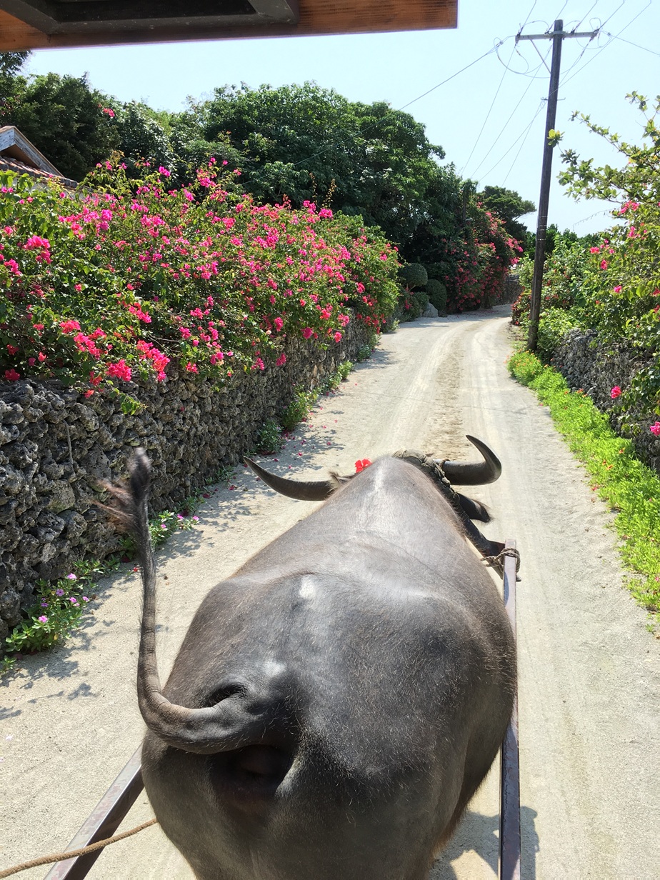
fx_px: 737
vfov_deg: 61.7
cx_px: 330
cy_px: 440
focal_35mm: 29
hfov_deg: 48.2
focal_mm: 4.15
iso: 25
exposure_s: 1/739
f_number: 2.2
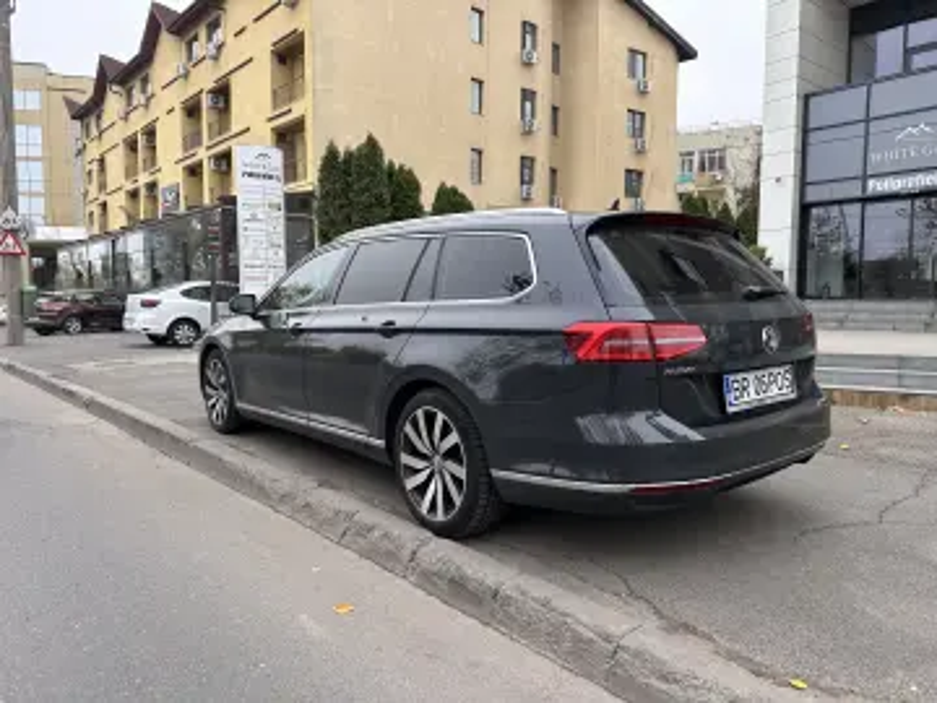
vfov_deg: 56.8
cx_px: 468
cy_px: 352
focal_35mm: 24
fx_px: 650
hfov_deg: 71.6
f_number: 1.78
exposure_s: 1/467
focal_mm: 6.86
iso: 80
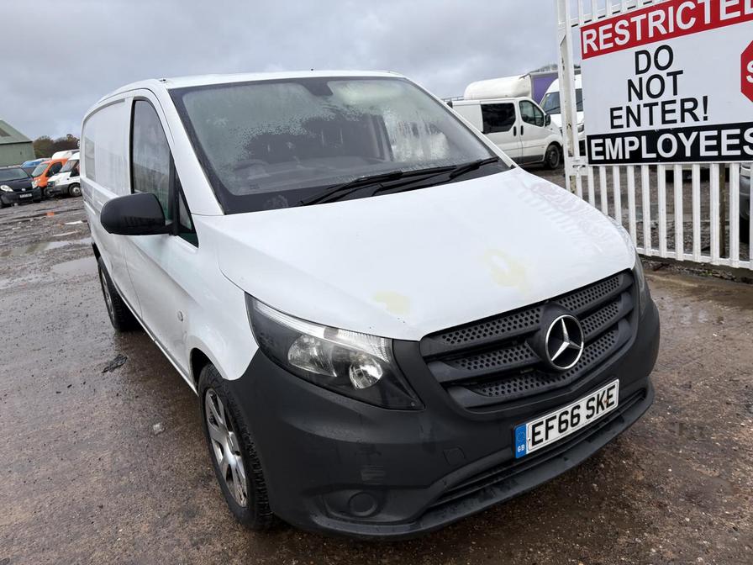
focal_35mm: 26
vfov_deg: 53.1
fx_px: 566
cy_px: 282
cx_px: 376
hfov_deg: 67.3
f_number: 1.6
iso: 50
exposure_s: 1/973
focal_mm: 5.96
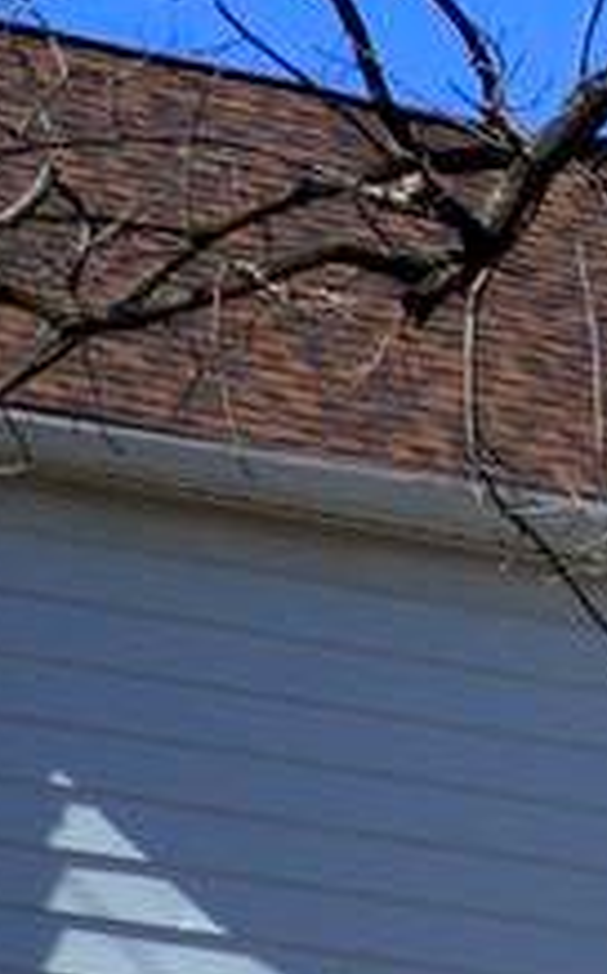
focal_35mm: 241
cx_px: 1160
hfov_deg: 5.3
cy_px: 641
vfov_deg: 8.7
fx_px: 6387
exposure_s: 1/250
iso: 100
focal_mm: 18
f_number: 8
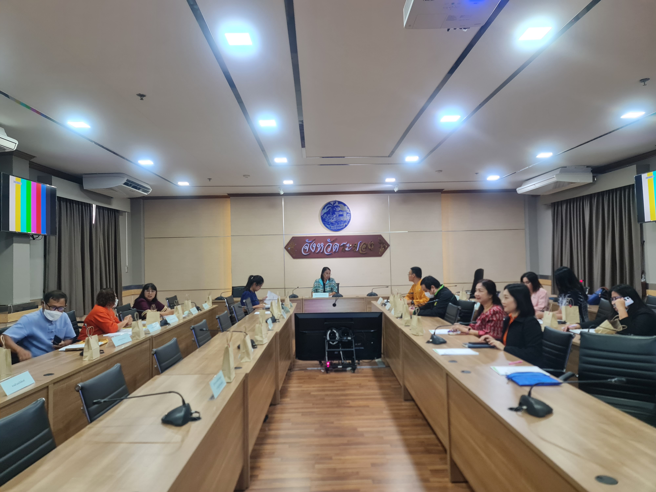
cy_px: 246
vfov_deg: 54.9
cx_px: 328
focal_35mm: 25
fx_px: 474
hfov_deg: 69.4
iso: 200
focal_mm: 7
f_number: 1.8
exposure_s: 1/50
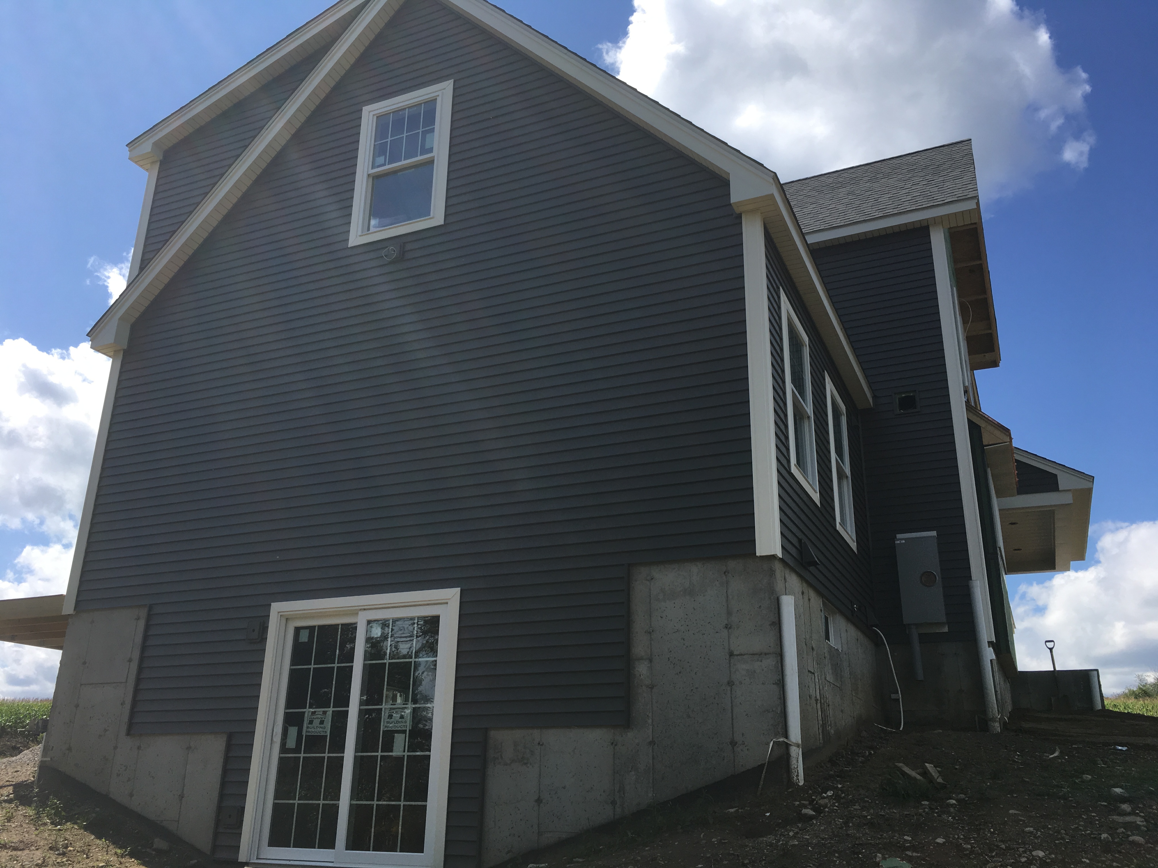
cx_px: 579
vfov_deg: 48.2
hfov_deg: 61.7
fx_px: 970
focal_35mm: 29
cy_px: 434
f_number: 2.2
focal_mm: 4.15
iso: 25
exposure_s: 1/1637
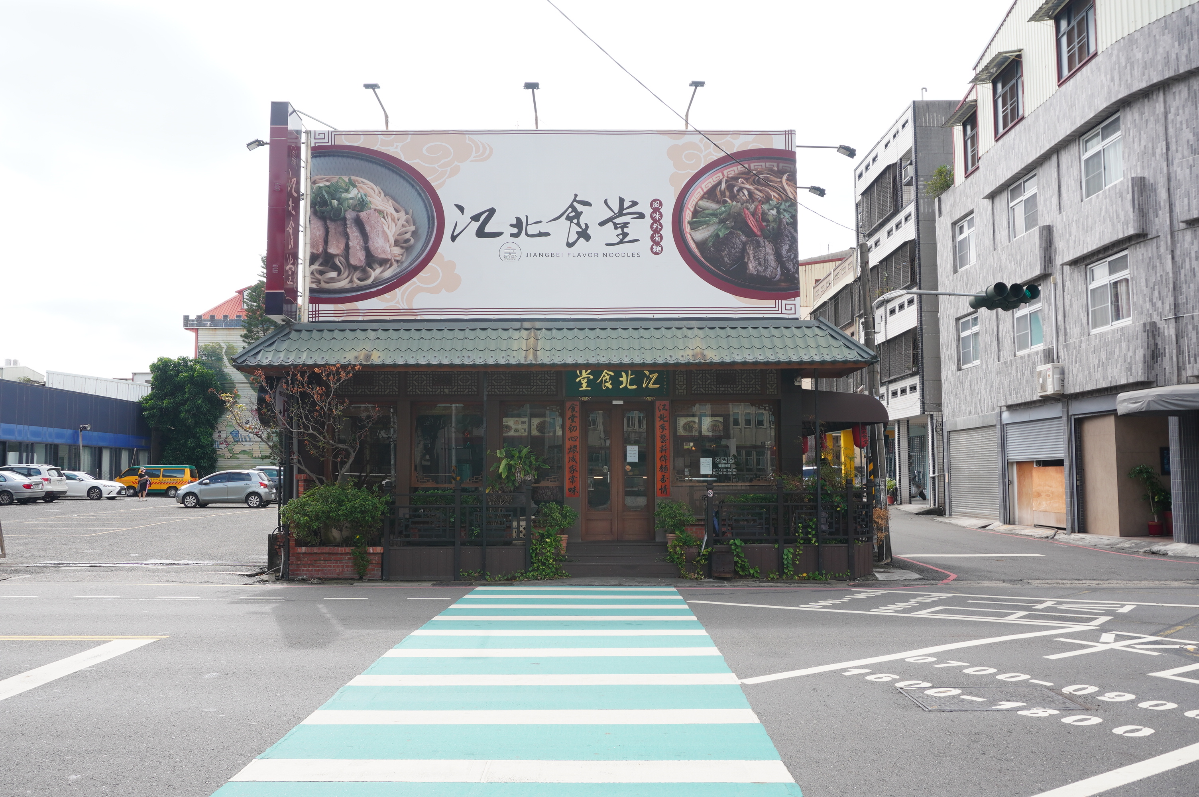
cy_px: 398
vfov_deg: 43.5
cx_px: 600
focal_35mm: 30
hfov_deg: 62.0
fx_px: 998
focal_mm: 20
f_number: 9
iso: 100
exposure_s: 1/100
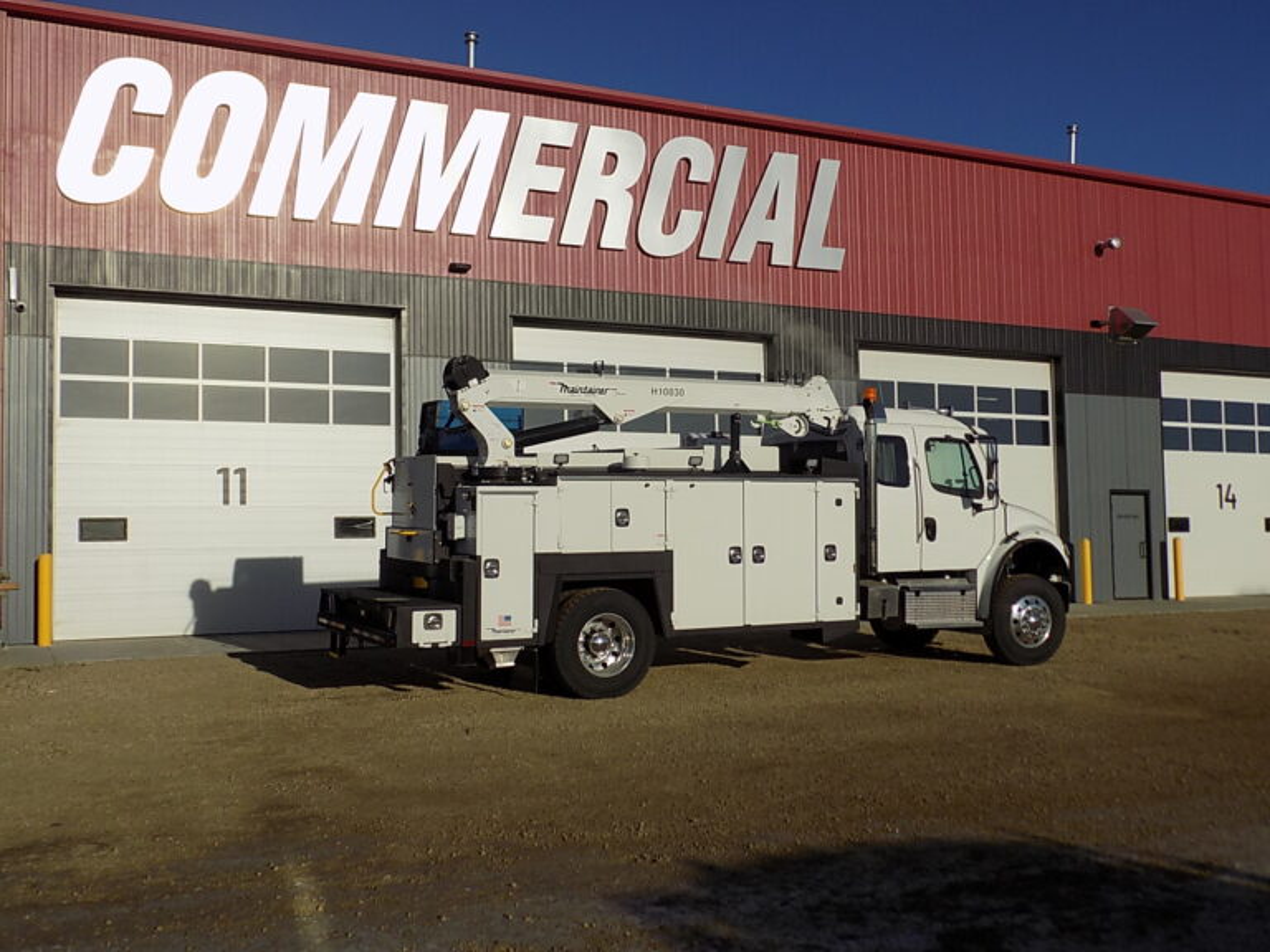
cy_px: 476
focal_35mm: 34
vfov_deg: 41.8
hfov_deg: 54.0
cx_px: 635
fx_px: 1247
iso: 80
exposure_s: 1/320
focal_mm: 6.1
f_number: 10.9
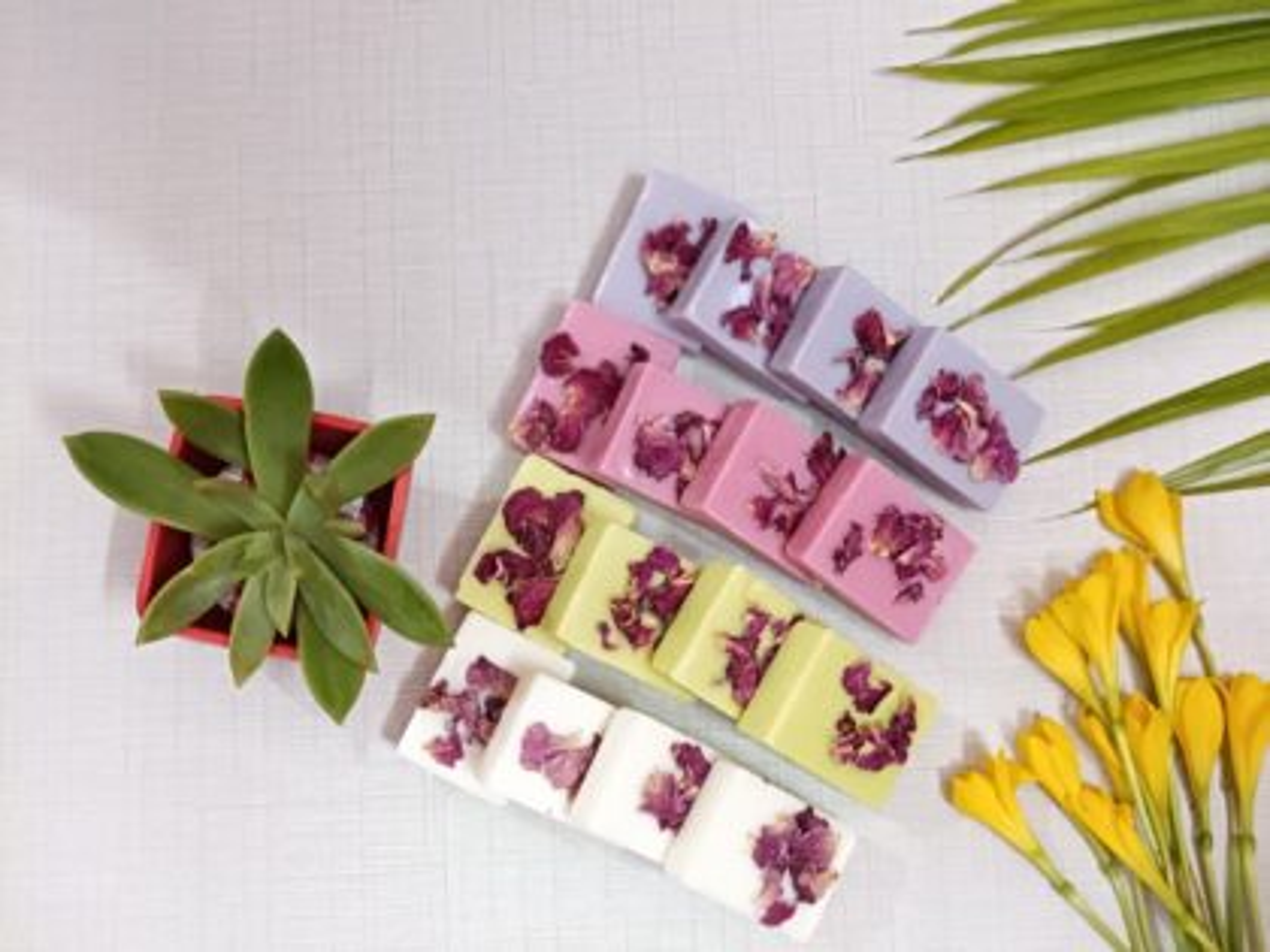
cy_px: 476
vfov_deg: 30.9
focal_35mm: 47
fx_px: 1724
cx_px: 635
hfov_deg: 40.4
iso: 2500
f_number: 4.5
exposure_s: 1/20
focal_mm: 7.08
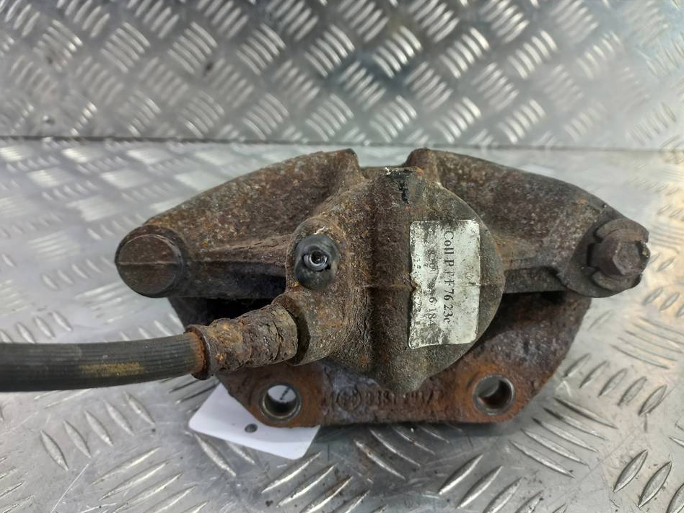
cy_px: 273
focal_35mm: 27
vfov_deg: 51.3
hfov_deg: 65.3
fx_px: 534
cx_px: 357
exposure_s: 1/50
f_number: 1.8
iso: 100
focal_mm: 4.6
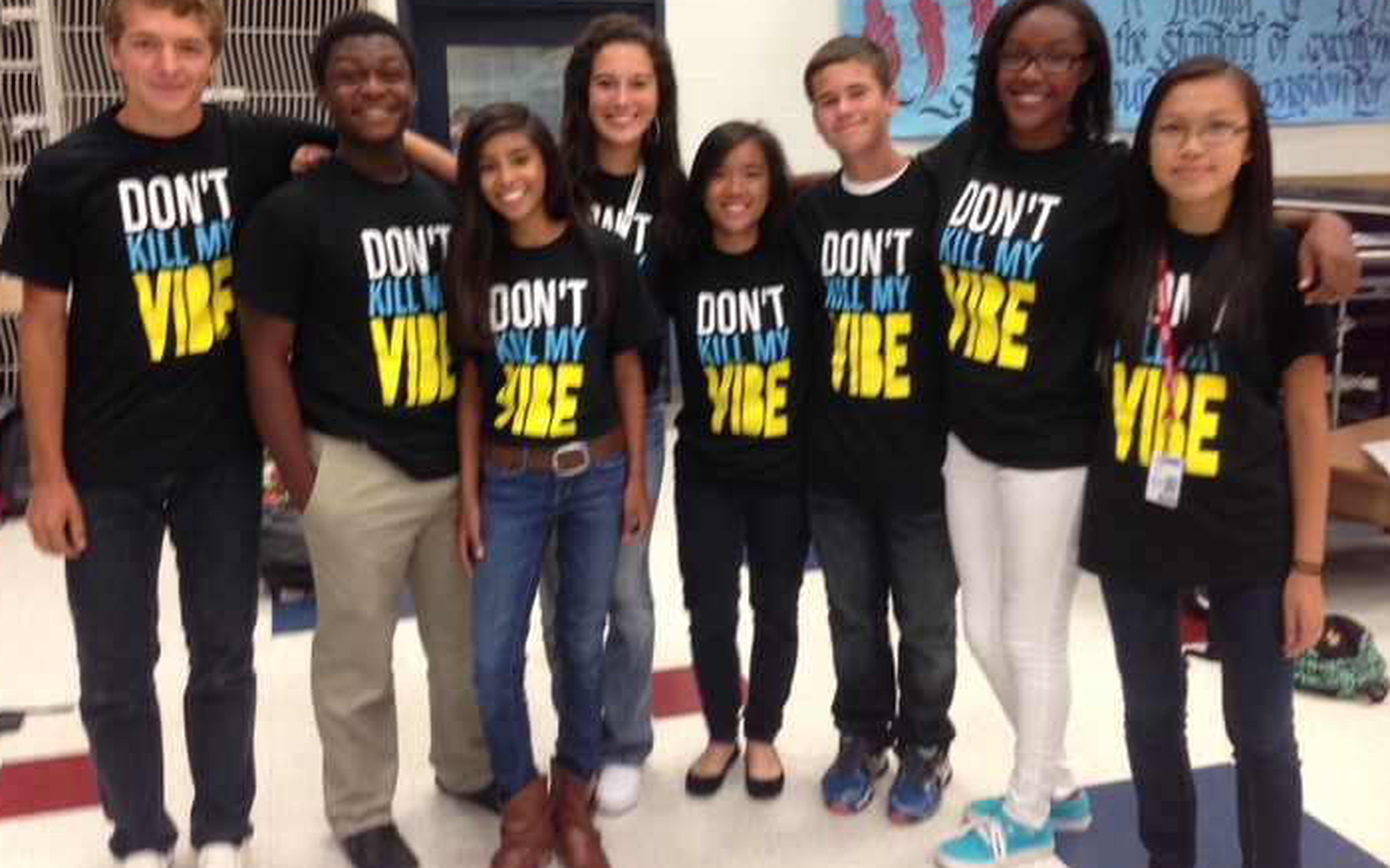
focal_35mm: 36
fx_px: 1363
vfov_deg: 35.3
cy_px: 383
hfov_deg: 54.0
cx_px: 685
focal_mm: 4.12
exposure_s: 1/20
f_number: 2.4
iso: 160
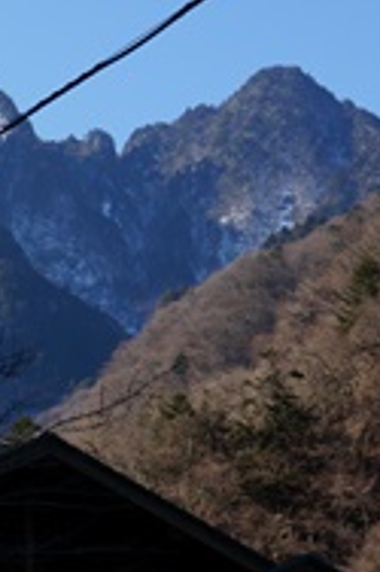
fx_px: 2560
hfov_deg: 8.3
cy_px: 132
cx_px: -185
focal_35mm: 161
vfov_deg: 12.7
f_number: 11
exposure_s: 1/80
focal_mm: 42.1
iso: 100
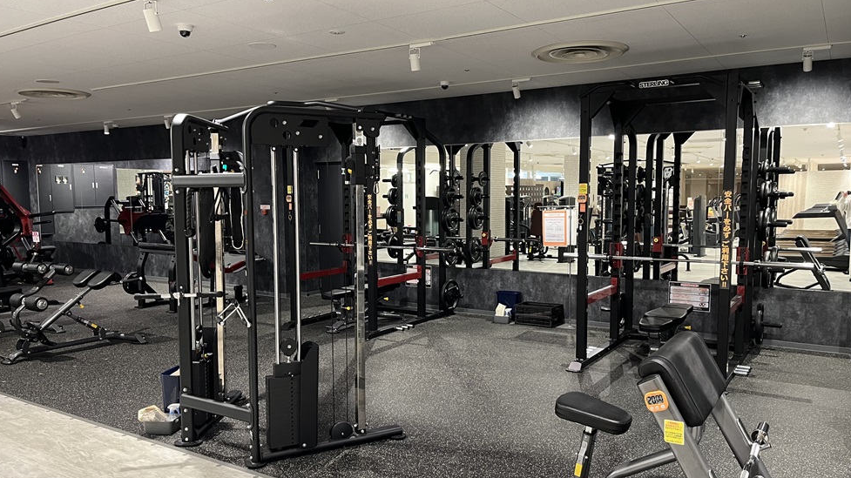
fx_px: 654
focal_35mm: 29
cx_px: 425
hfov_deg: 66.1
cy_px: 267
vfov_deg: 40.1
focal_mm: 5.1
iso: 200
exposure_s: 1/42
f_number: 1.6
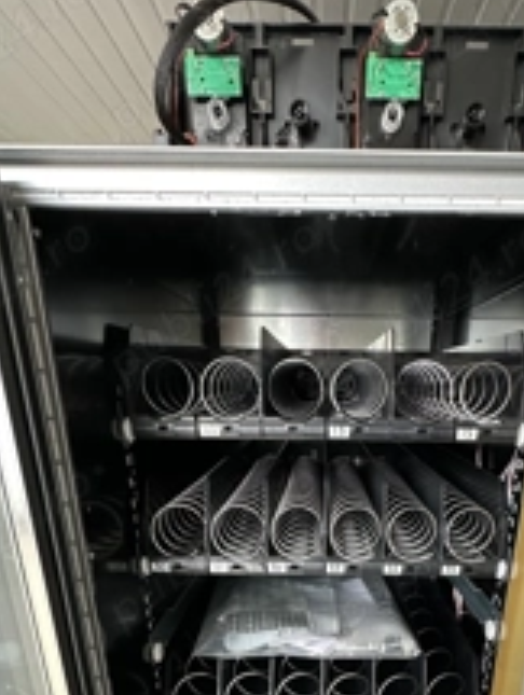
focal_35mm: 26
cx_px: 327
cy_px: 601
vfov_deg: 59.2
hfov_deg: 52.6
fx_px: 523
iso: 320
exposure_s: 1/84
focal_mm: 2.22
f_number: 2.2
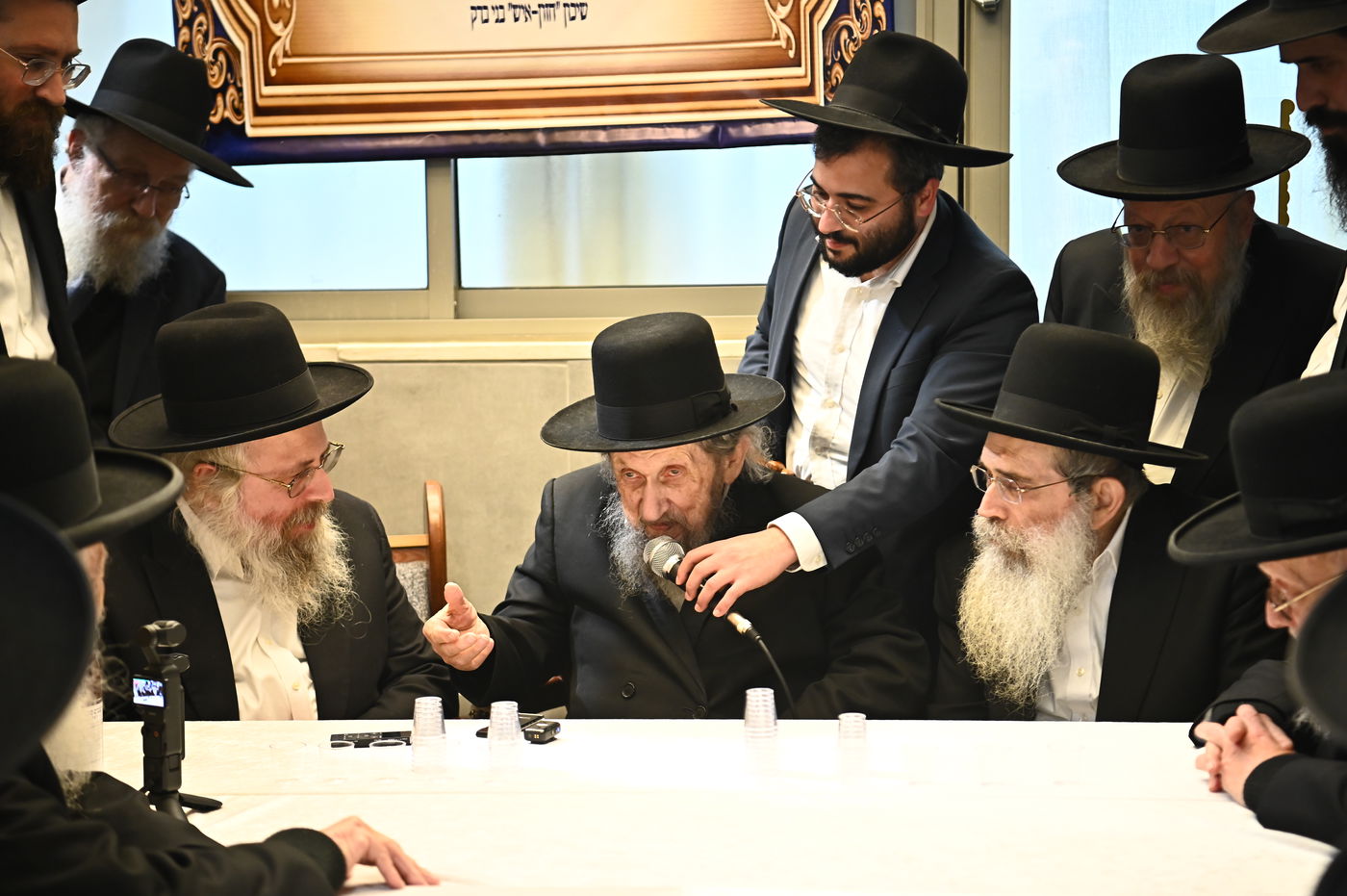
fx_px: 2617
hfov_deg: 28.9
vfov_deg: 19.4
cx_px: 674
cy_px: 448
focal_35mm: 70
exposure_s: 1/200
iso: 2000
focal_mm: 70
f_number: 2.8
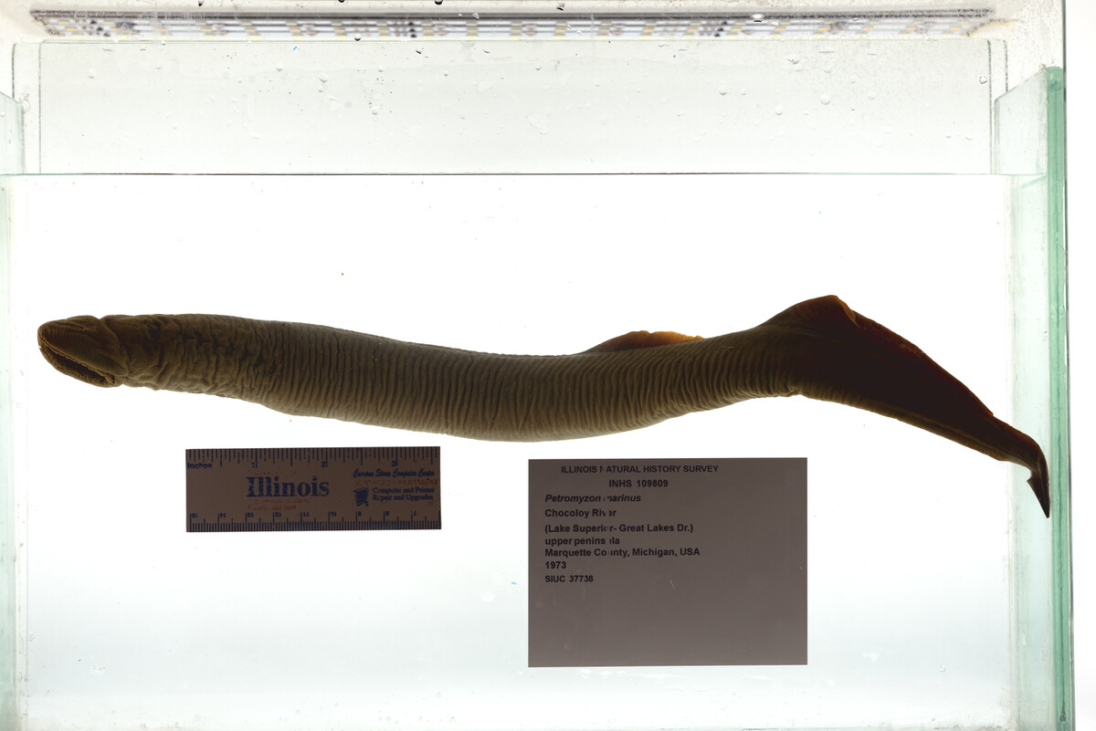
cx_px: 548
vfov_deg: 22.6
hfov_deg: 33.4
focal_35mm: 60
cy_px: 366
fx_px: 1827
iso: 100
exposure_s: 1/160
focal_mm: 60
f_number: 10
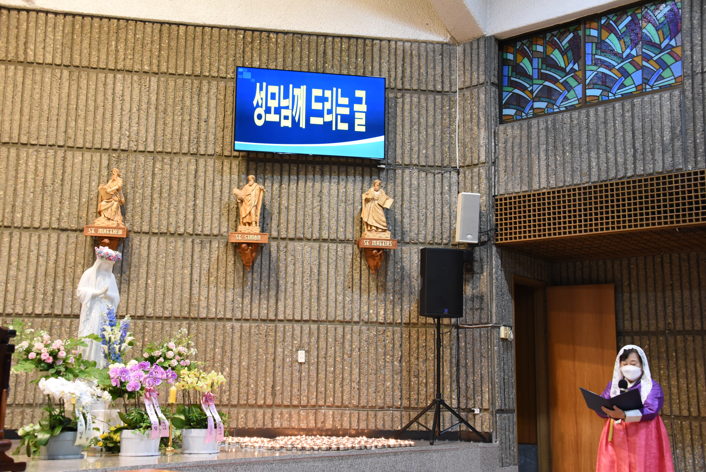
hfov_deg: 43.6
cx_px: 353
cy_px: 236
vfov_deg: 29.9
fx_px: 883
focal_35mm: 45
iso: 3200
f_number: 6.3
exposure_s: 1/60
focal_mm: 45
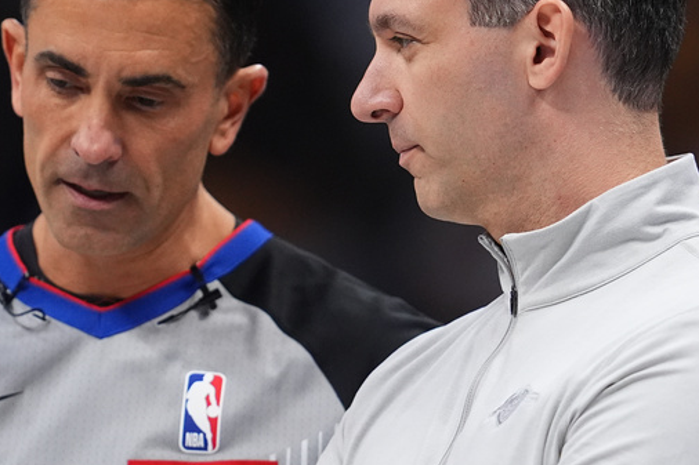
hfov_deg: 2.6
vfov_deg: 1.7
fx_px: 15702
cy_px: 269
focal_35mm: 809
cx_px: 377
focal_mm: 400
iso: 5000
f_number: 3.2
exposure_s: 1/2000
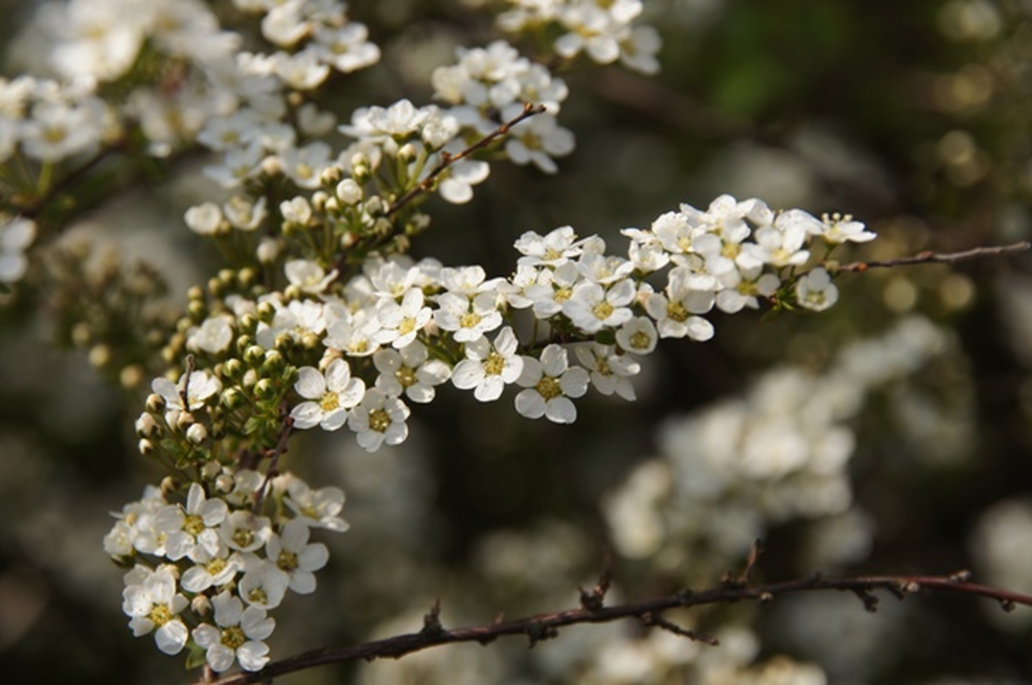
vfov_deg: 9.1
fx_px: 4293
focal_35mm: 150
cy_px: 342
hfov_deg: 13.7
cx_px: 516
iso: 100
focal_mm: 100
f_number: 7.1
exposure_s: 1/320
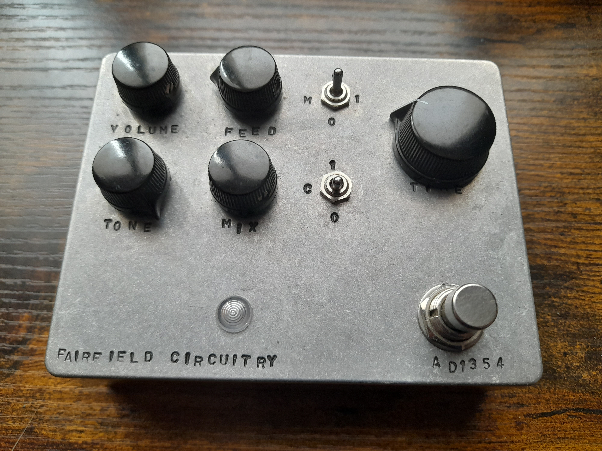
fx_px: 435
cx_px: 301
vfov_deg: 54.9
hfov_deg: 69.4
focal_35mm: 25
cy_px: 226
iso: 200
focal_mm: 4.6
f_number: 2
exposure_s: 1/50
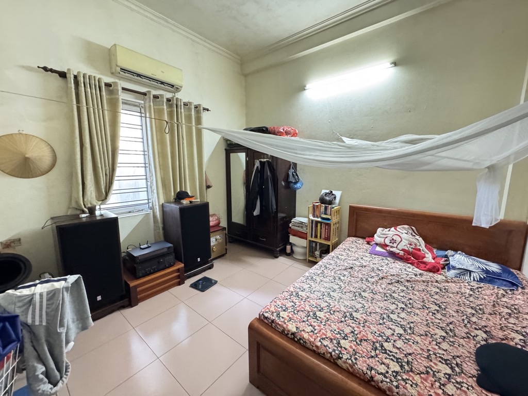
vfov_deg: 85.7
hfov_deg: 102.1
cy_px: 198
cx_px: 264
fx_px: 214
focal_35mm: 14
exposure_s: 1/33
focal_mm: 2.22
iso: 1000
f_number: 2.2
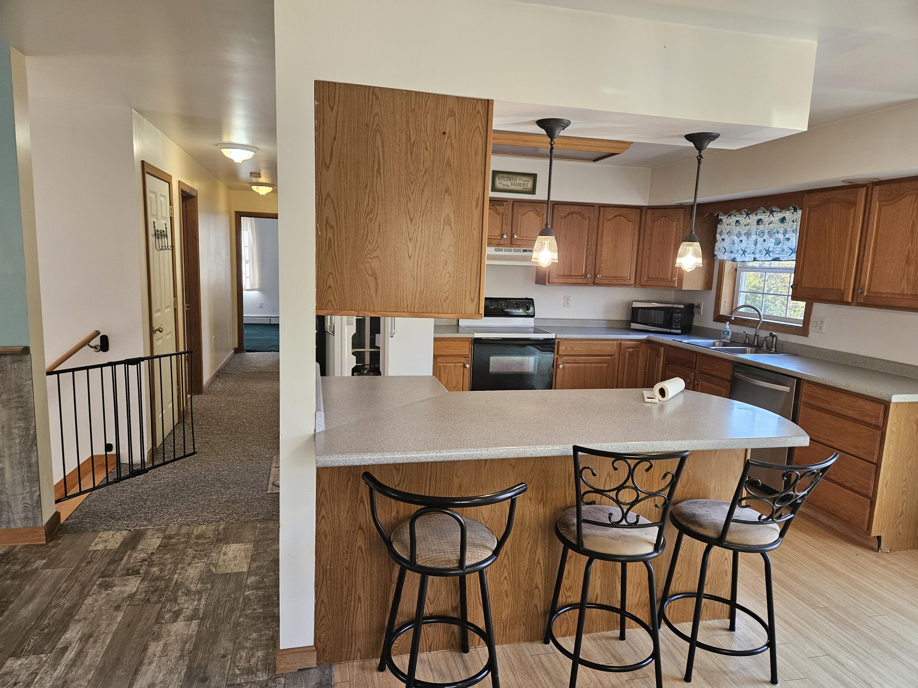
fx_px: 610
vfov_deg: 58.9
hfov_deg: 73.9
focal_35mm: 23
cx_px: 459
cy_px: 344
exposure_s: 1/120
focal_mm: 5.4
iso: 200
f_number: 1.8
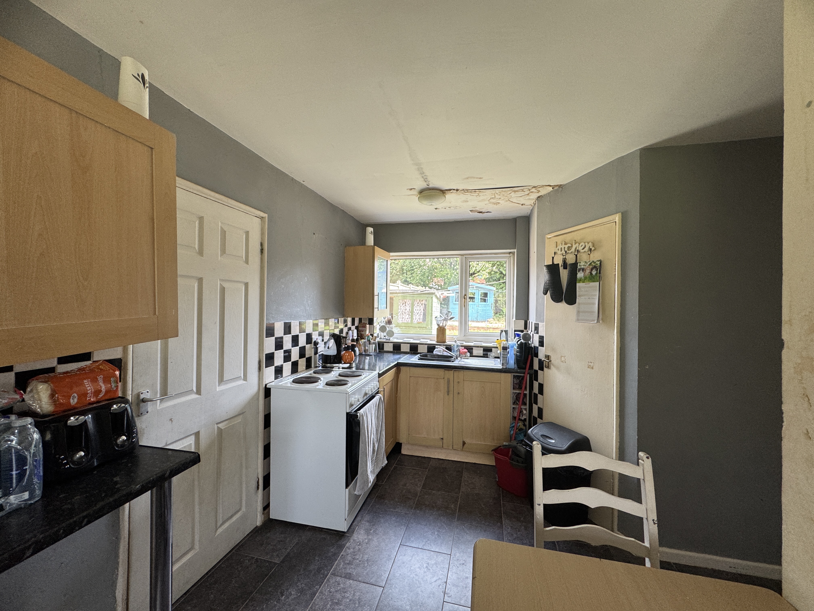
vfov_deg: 85.7
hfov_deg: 102.1
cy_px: 306
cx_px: 407
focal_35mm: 14
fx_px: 329
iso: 100
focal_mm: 2.22
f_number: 2.2
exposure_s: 1/99
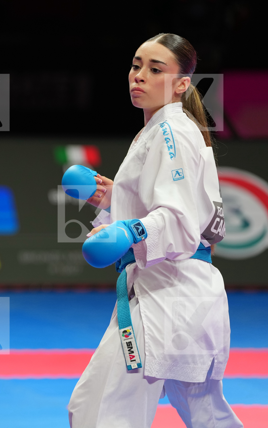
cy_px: 214
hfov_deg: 4.6
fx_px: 3318
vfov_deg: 7.4
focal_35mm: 284
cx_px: -20
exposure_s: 1/1000
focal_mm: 185
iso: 800
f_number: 2.8
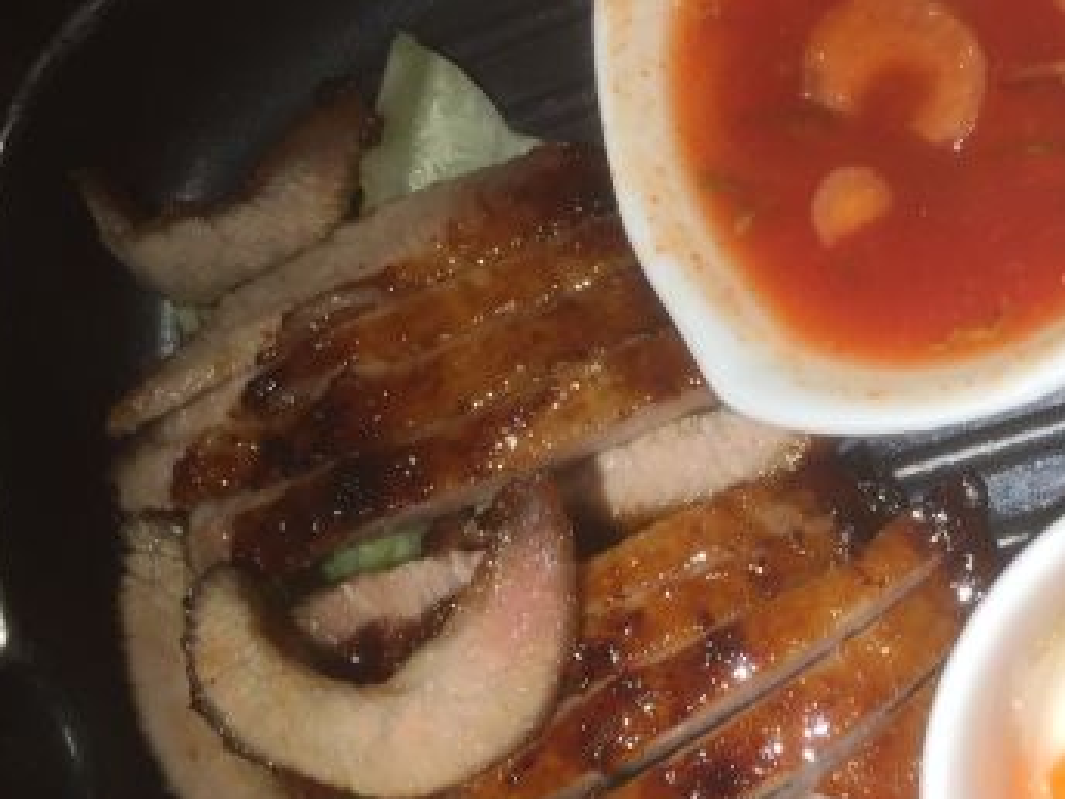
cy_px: 609
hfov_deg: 31.6
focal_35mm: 59
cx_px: 898
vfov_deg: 24.5
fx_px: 1815
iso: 40
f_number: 2.2
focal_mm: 4.15
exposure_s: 1/100
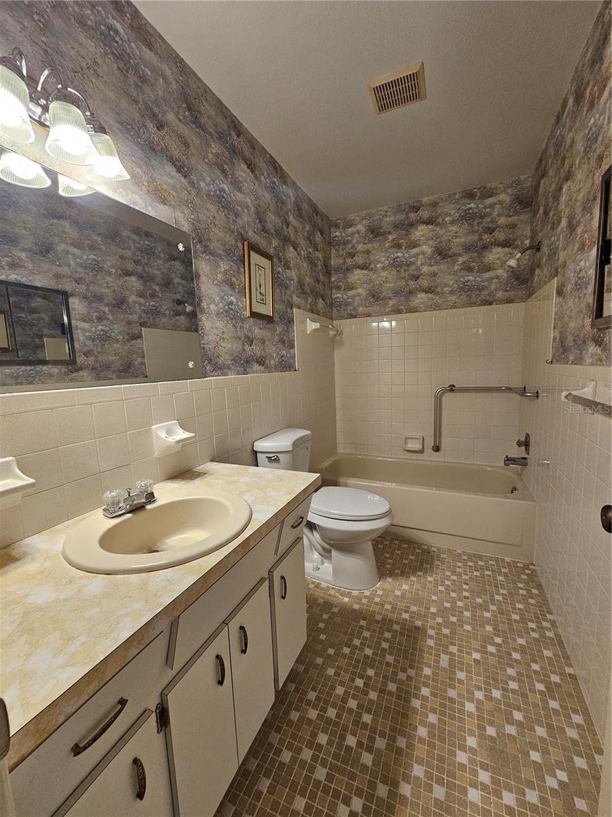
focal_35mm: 13
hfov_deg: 89.9
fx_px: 306
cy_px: 408
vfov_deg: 106.2
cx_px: 306
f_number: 2.2
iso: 200
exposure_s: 1/60
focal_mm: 2.2
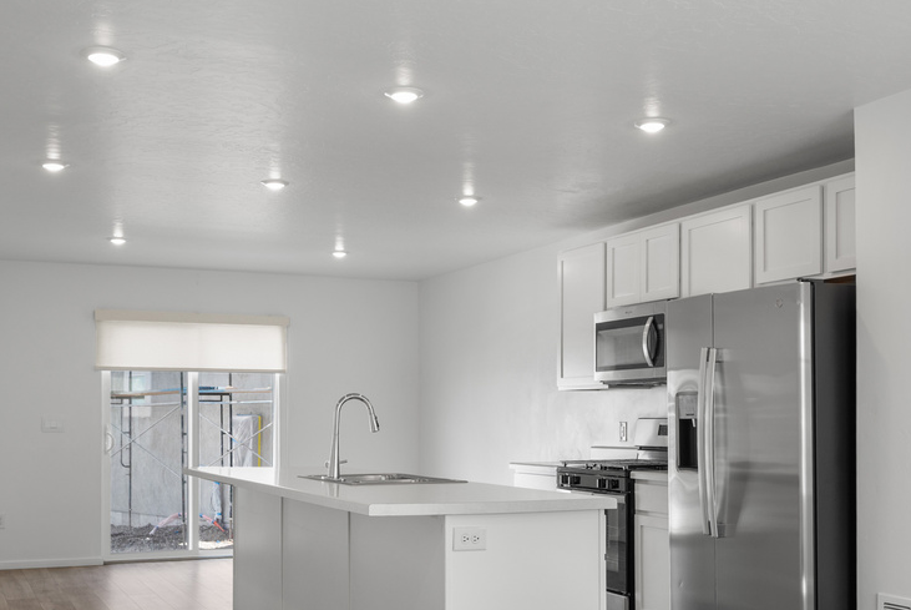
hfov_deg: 46.3
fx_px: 1064
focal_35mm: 42
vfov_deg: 31.6
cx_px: 437
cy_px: 420
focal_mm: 30
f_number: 8
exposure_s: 1/5
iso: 500
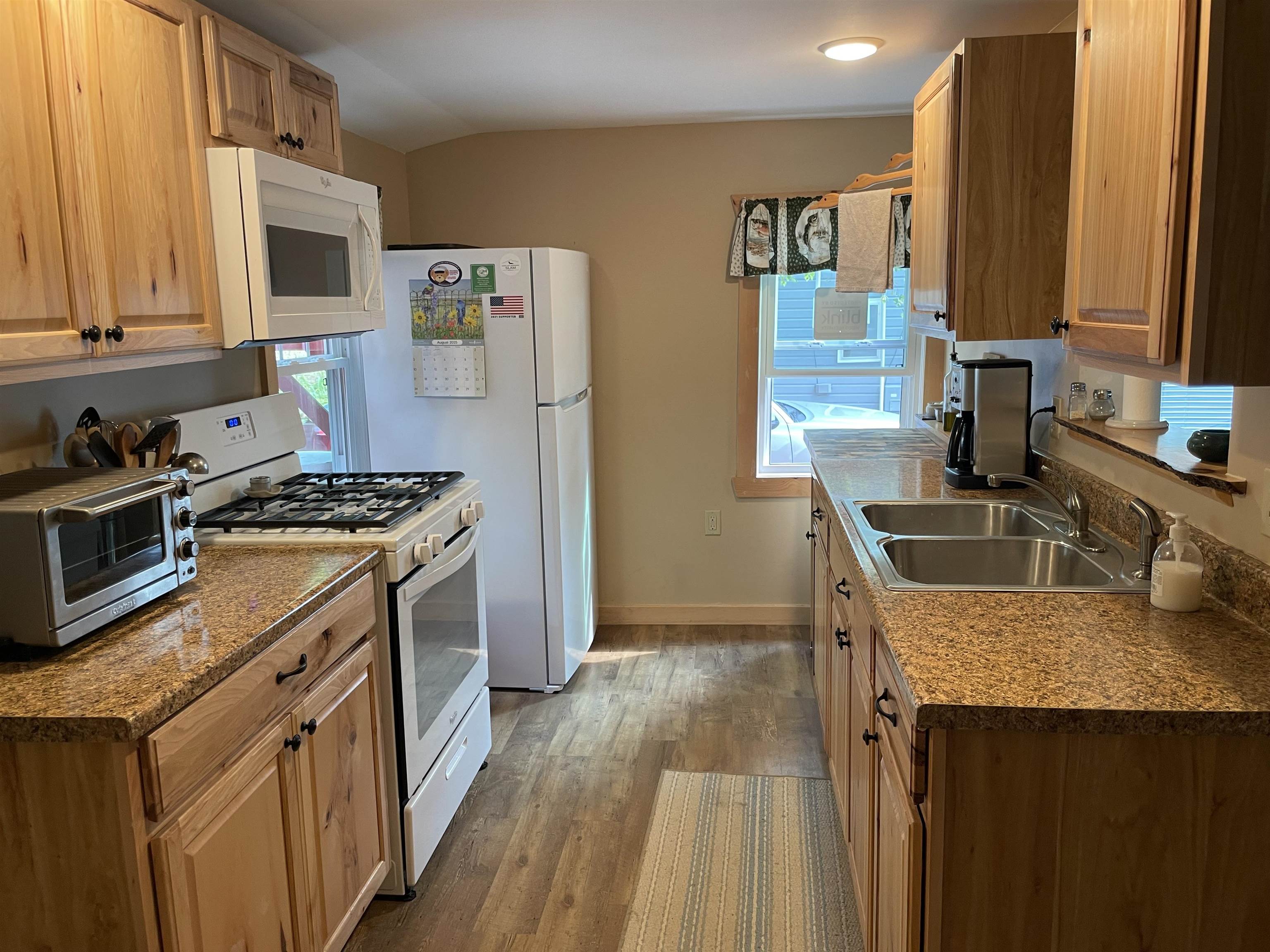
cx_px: 635
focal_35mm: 26
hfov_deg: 67.3
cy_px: 476
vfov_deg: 53.1
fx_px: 954
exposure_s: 1/60
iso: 80
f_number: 1.6
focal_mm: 4.2
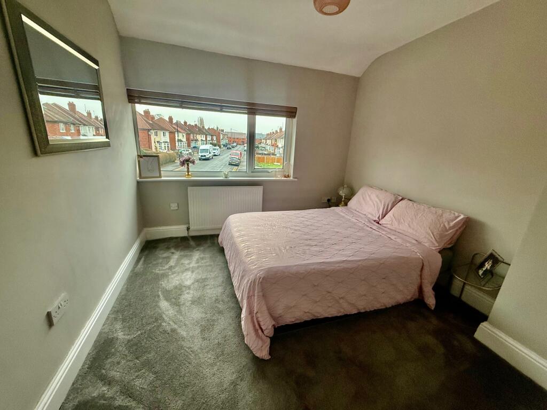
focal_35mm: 14
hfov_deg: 102.1
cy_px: 205
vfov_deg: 85.7
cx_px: 274
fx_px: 221
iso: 250
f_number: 2.2
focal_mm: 2.22
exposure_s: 1/99
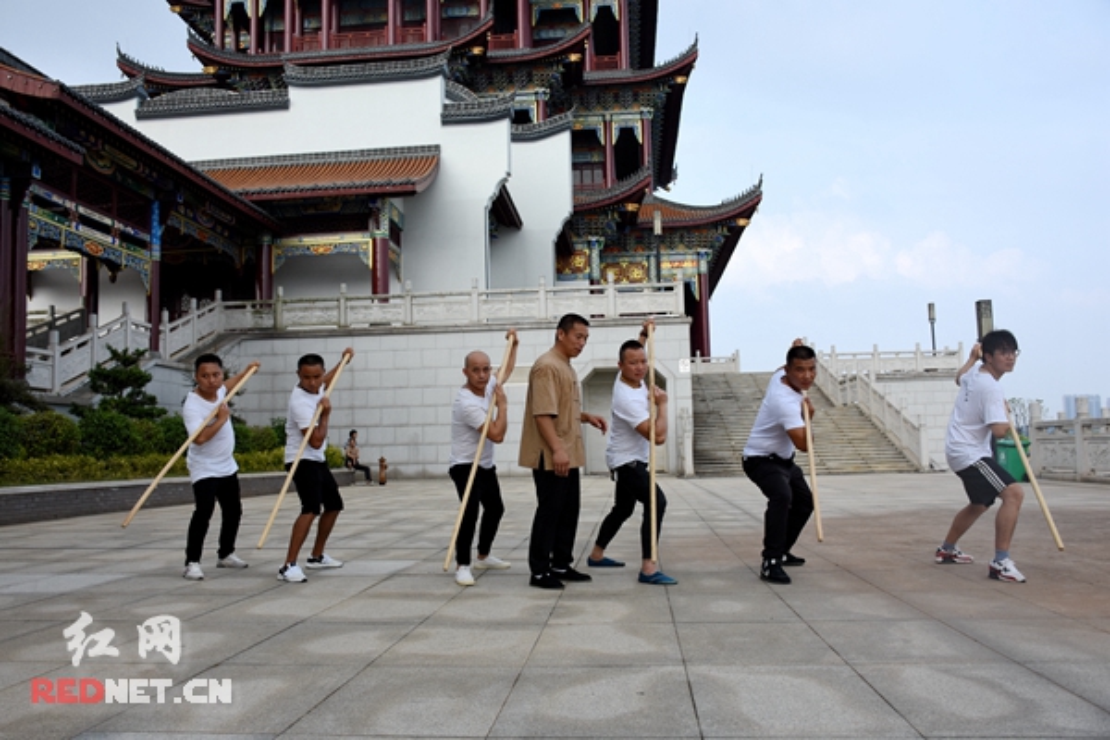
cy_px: 370
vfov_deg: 43.6
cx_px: 555
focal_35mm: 30
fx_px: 925
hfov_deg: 61.9
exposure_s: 1/1600
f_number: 5
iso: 400
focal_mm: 20
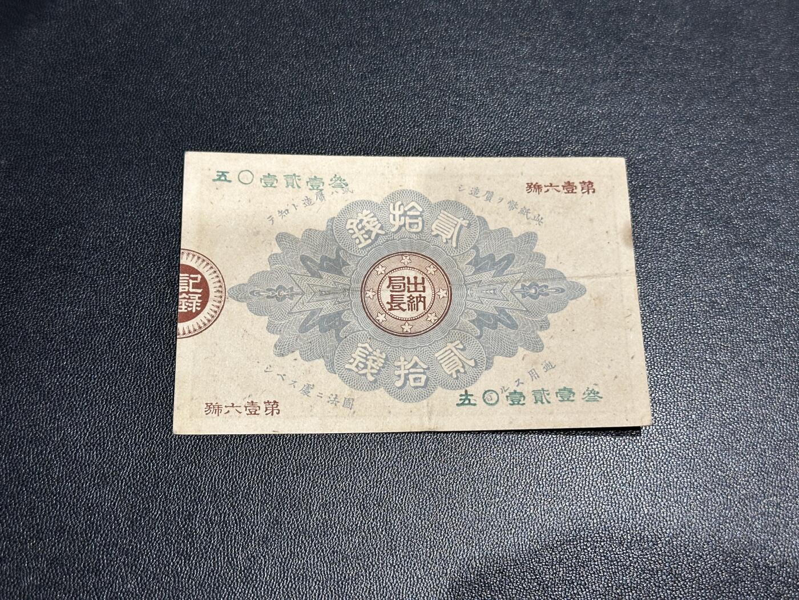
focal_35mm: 48
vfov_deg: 30.3
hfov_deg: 39.7
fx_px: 1108
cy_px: 300
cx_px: 400
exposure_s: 1/50
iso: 160
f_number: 1.78
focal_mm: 6.86
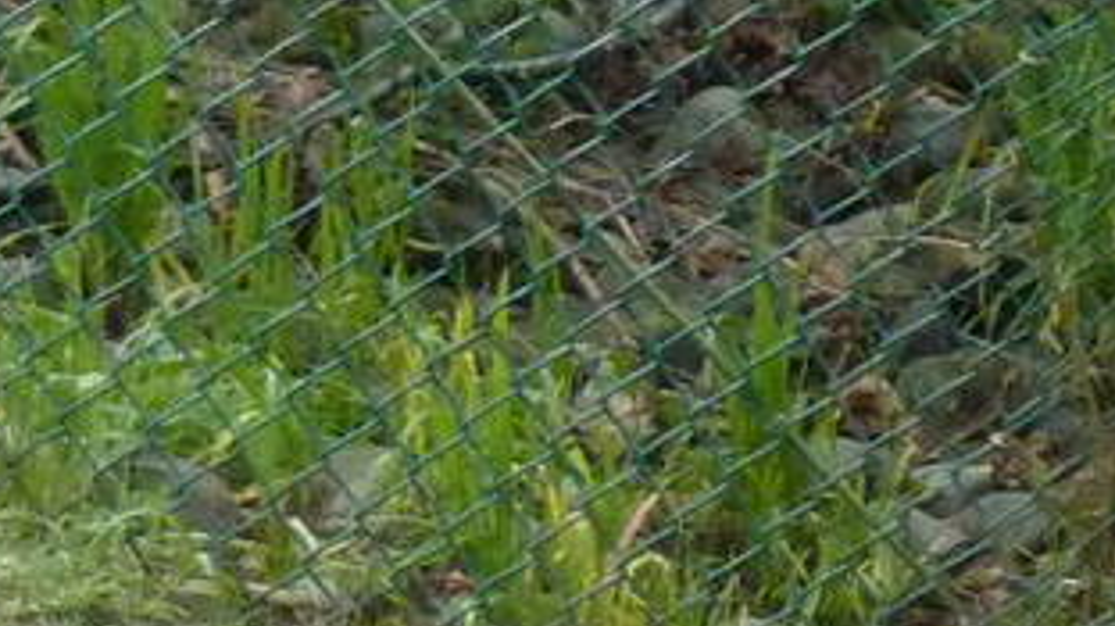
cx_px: -1136
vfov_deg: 1.8
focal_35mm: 665
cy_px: 769
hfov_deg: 3.2
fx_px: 19648
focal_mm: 19.5
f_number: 4.4
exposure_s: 1/500
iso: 400
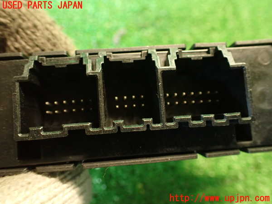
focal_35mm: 30
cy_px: 102
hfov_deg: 60.0
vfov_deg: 46.8
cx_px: 136
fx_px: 236
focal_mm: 5.4
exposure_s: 1/25
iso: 800
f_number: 2.3
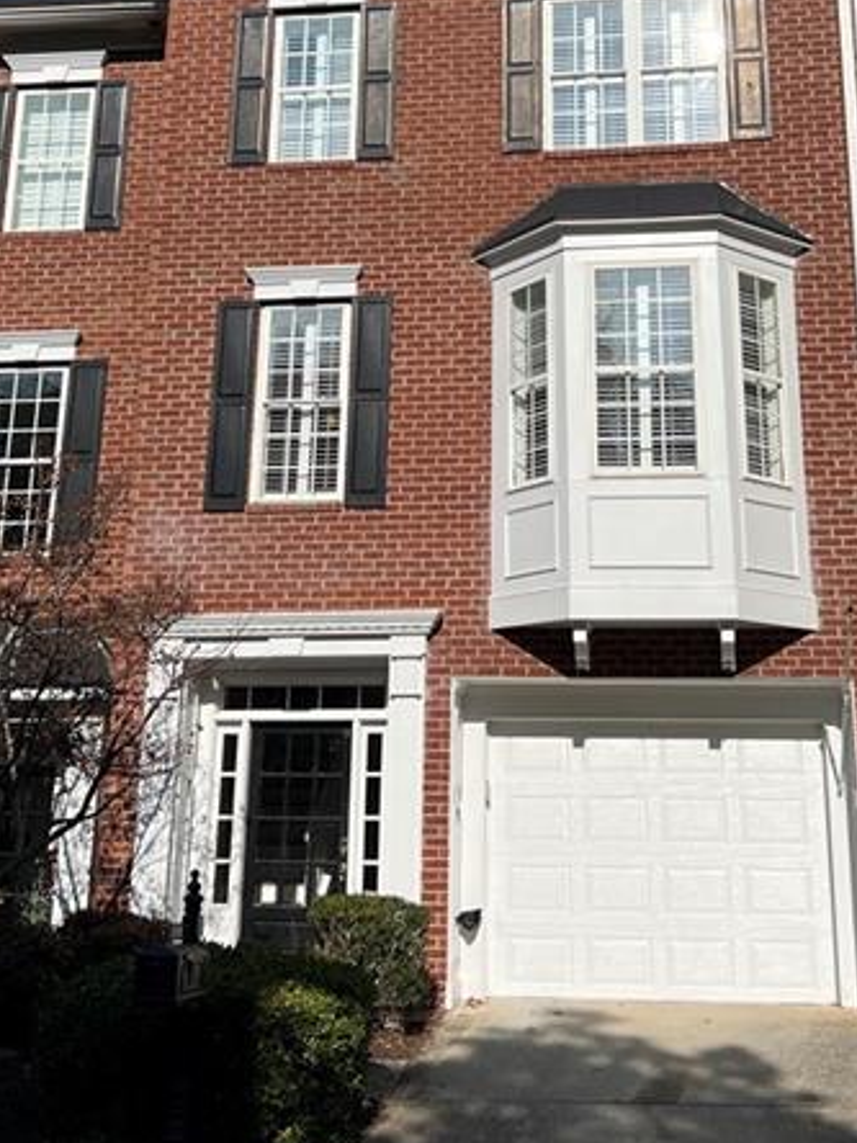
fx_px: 1485
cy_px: 348
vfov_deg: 41.3
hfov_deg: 32.1
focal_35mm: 45
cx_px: 492
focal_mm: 5.7
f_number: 1.5
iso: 50
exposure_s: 1/9434
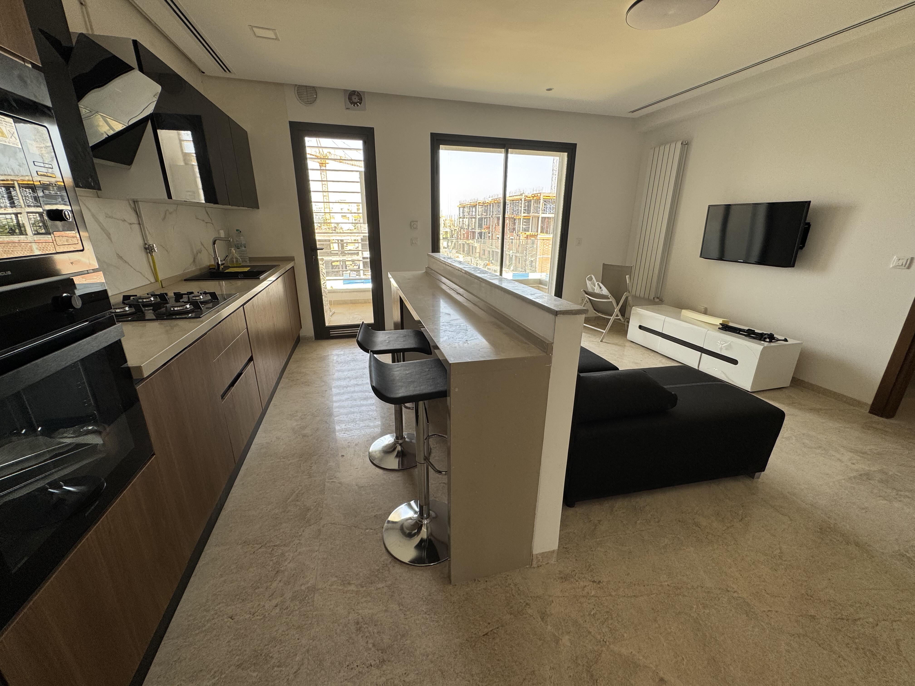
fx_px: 370
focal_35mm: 14
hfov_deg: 102.1
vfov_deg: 85.7
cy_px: 343
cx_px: 458
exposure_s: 1/99
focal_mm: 2.22
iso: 50
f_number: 2.2
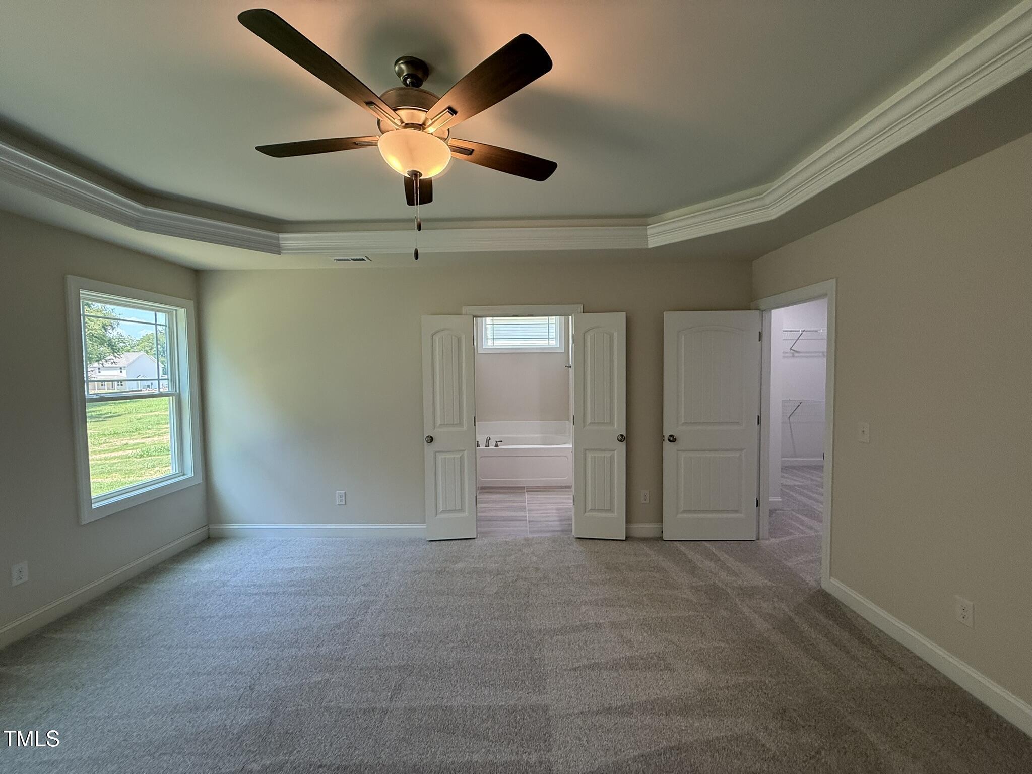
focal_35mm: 14
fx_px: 417
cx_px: 516
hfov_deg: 102.1
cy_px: 387
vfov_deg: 85.7
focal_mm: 2.22
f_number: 2.2
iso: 160
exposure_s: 1/120
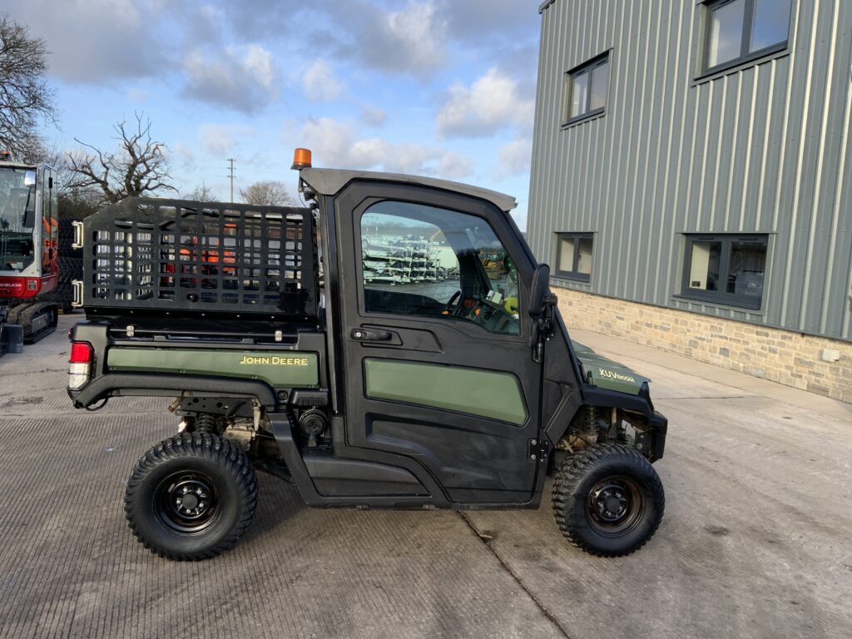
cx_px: 426
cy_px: 320
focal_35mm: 29
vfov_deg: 48.2
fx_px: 714
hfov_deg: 61.7
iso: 16
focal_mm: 3
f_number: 1.8
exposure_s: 1/586
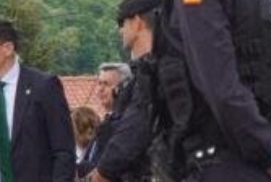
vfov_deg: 3.0
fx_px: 3461
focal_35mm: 459
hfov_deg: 4.3
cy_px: -12
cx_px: -523
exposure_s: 1/160
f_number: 5.6
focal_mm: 50
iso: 100
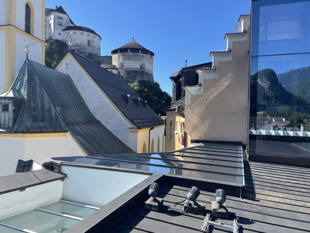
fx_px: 233
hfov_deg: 67.3
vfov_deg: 53.1
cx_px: 155
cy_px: 116
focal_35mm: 26
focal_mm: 4.2
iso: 32
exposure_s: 1/1667
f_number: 1.6
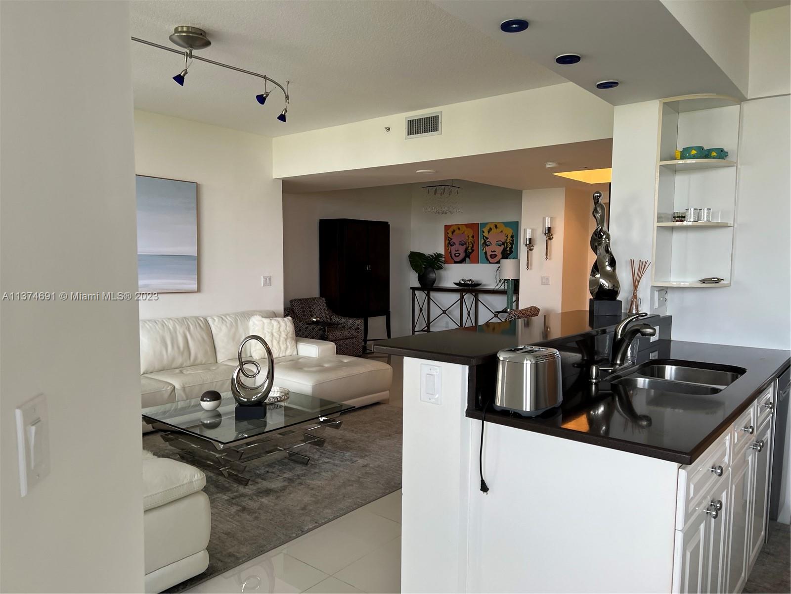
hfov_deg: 67.3
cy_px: 297
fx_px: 594
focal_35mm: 26
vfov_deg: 53.1
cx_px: 396
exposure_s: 1/120
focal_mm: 5.7
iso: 50
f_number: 1.5
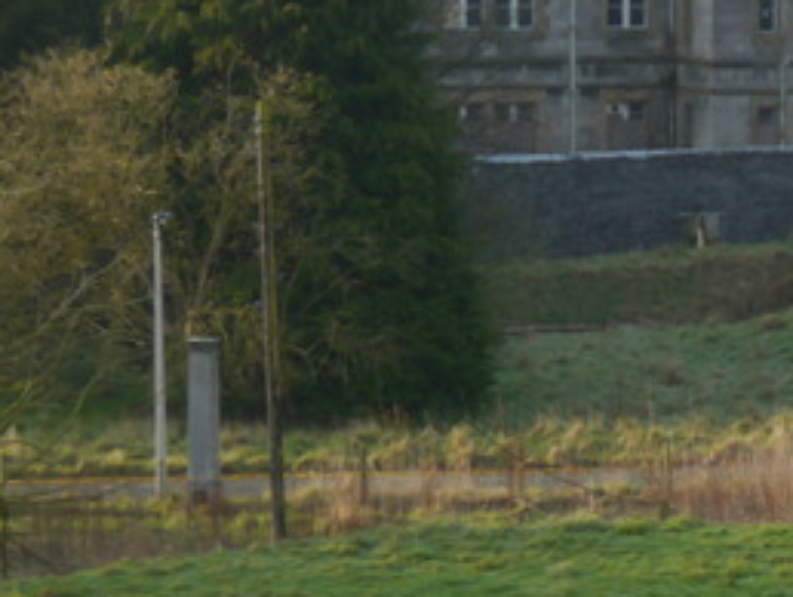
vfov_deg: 5.7
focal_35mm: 260
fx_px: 5962
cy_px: 275
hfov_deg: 7.5
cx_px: 1143
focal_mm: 42
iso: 160
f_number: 5.6
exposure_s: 1/125
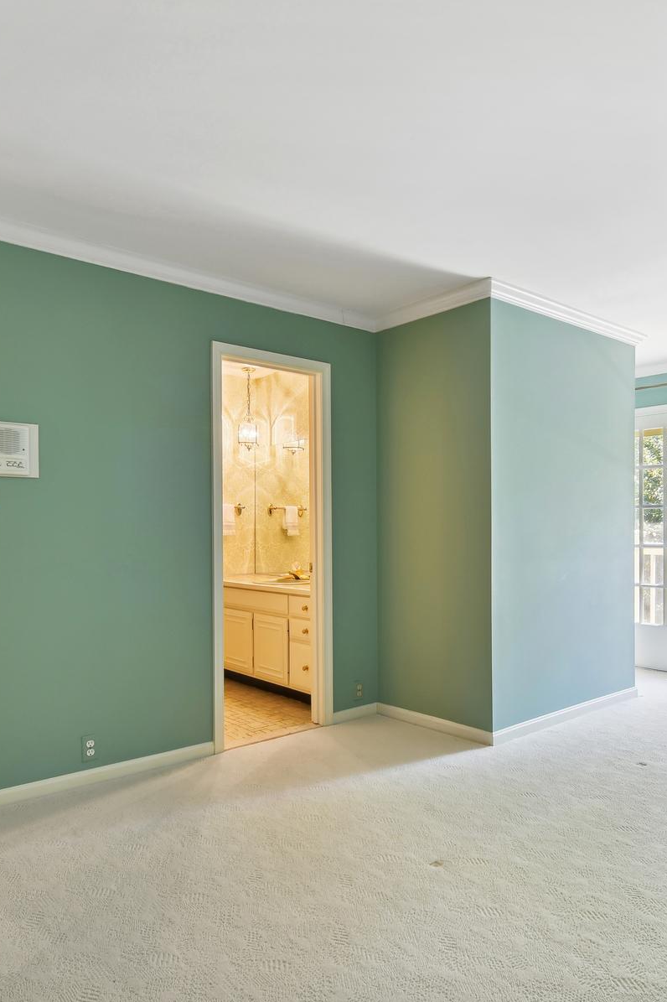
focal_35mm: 24
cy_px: 531
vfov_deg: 73.7
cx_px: 430
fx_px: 667
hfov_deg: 52.4
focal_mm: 14
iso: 200
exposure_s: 1/6
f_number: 8
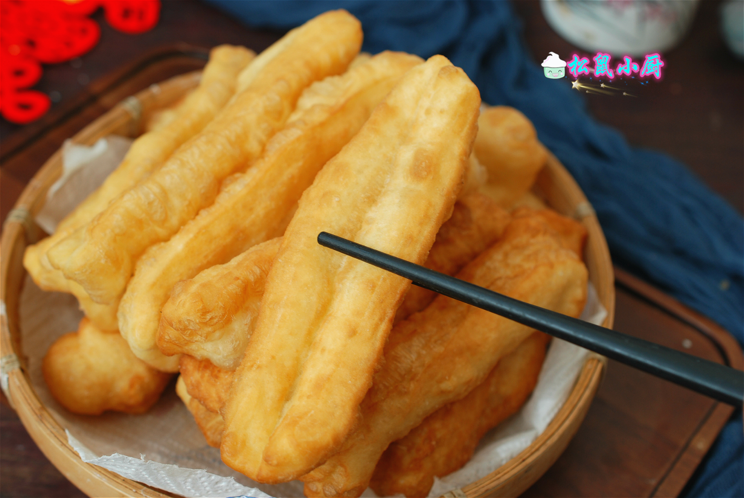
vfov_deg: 22.7
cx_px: 372
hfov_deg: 33.4
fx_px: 1241
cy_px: 249
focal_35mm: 60
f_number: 5.6
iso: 100
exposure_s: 1/10
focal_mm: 40
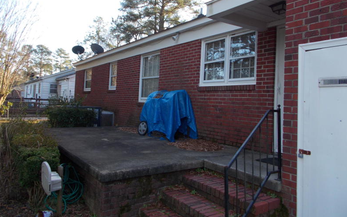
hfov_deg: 66.5
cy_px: 95
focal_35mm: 28
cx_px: 172
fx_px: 265
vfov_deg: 44.5
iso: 80
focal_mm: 4.6
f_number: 3.2
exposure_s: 1/100
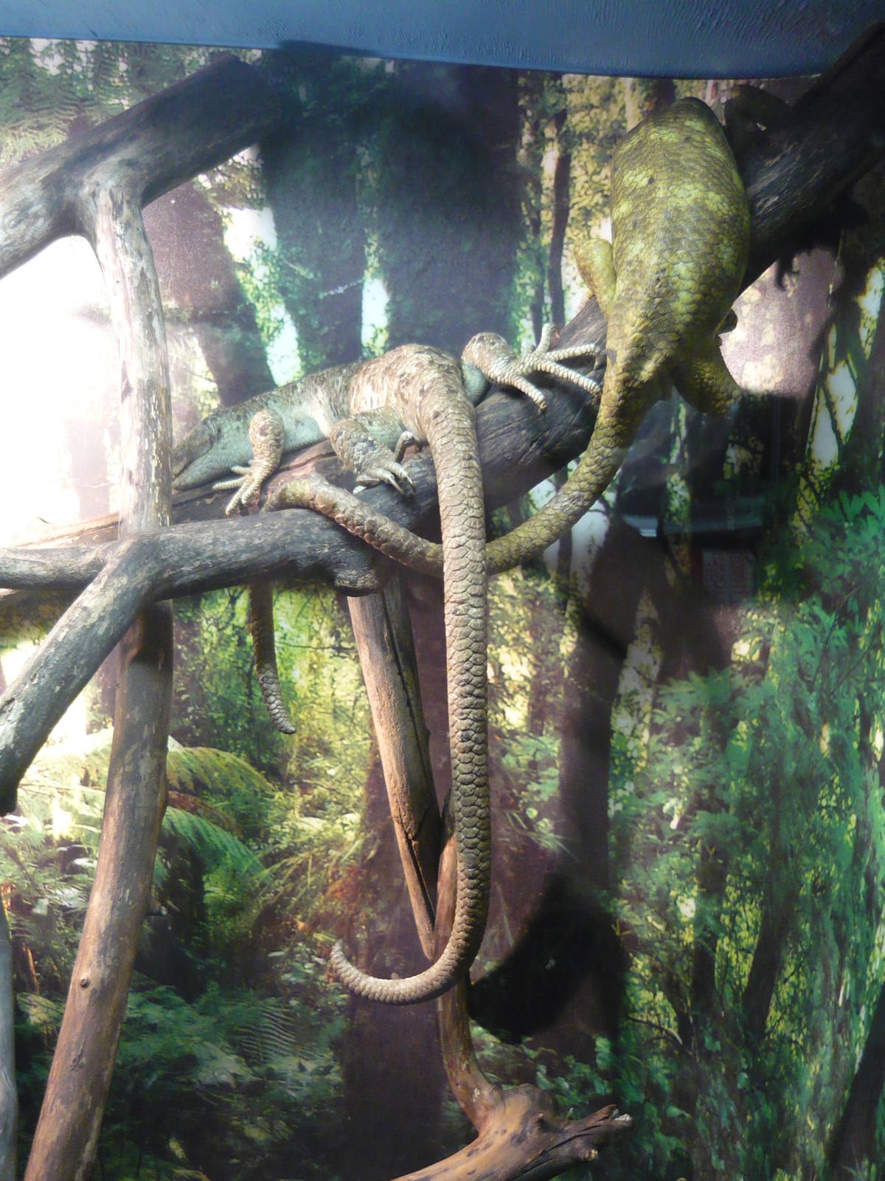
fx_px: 1125
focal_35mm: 33
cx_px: 442
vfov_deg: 55.4
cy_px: 590
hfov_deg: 42.9
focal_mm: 5.5
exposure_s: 1/15
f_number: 2.8
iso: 400
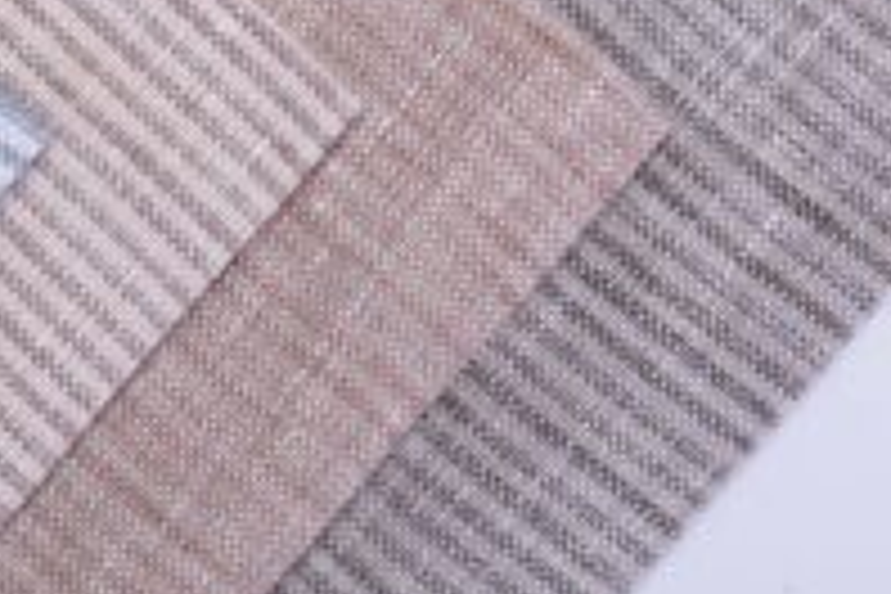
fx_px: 3193
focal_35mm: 129
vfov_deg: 10.6
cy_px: 106
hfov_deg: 15.7
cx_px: 108
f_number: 11
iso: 100
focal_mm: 34
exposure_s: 1/125
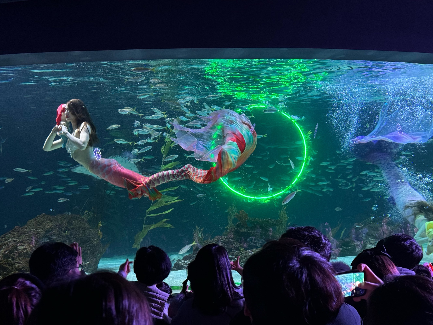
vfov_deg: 29.7
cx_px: 216
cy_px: 161
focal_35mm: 49
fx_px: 613
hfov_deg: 38.9
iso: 200
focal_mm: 6.86
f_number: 1.78
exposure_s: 1/59
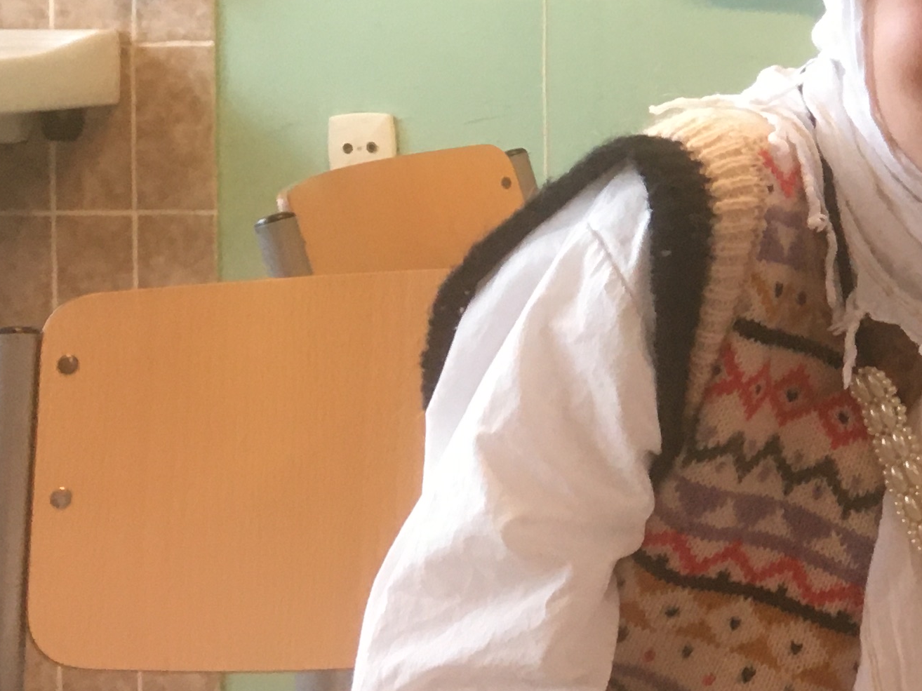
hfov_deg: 20.0
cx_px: 1238
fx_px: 2370
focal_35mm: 89
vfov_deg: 16.2
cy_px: -52
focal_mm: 4.15
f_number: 2.2
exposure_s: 1/33
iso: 125
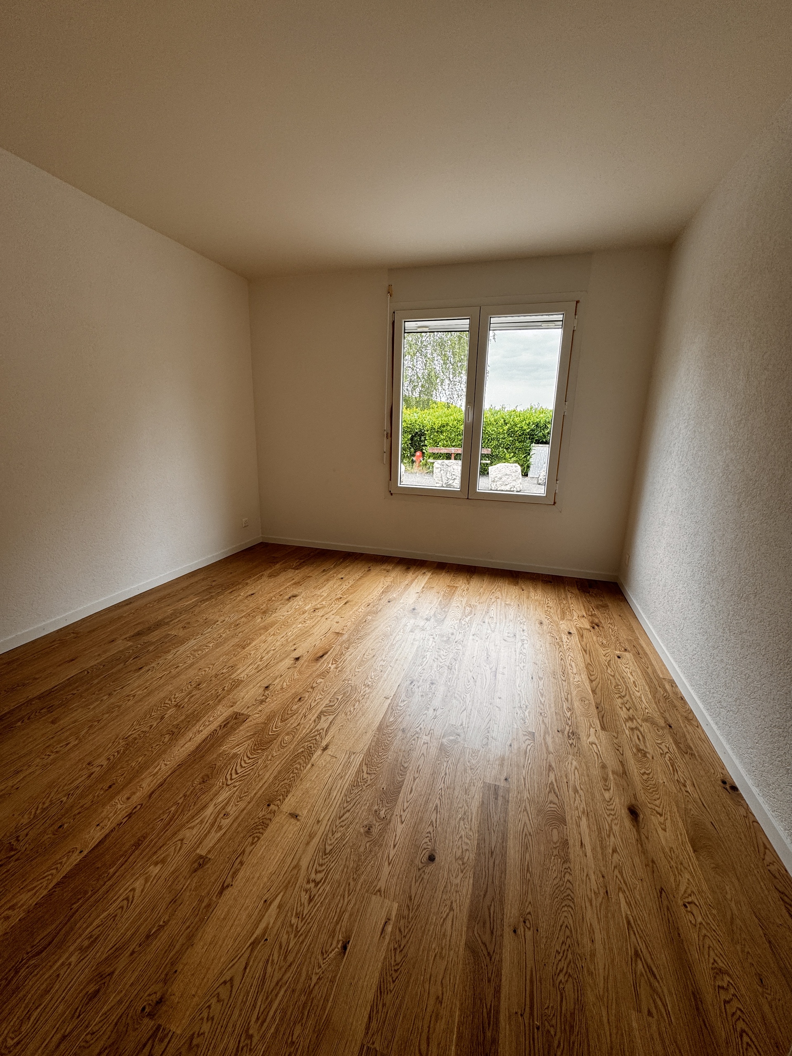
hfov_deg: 85.7
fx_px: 427
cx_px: 396
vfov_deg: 102.1
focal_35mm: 14
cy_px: 528
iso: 40
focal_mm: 2.22
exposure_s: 1/99
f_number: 2.2
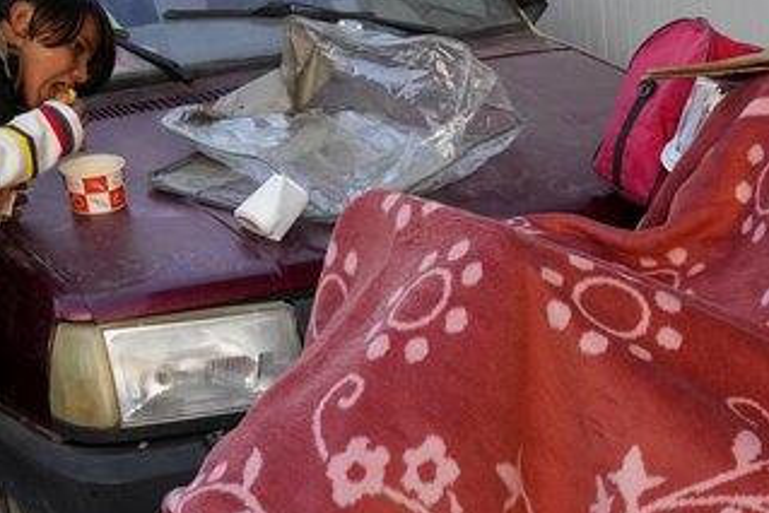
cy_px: 572
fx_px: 1987
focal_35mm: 93
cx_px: 846
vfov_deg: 14.4
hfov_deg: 20.8
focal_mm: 29
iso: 800
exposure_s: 1/125
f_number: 7.1
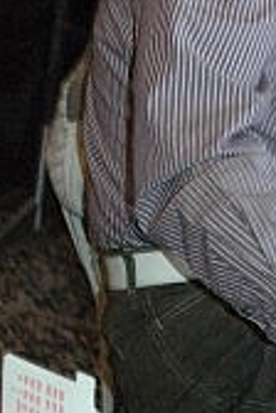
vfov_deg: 12.3
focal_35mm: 167
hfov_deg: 8.2
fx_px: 1918
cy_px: 133
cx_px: 320
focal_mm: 31
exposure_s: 1/60
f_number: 5
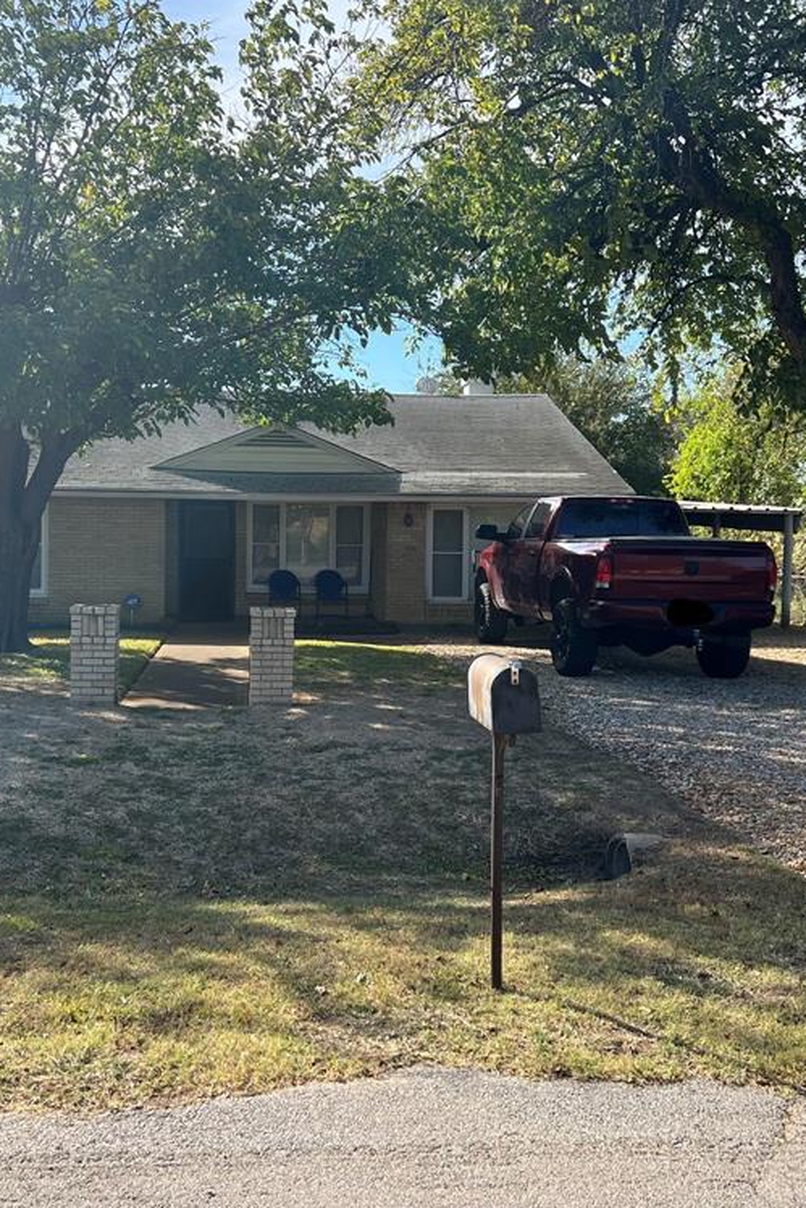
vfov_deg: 51.9
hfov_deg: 35.7
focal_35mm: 37
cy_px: 594
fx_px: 1242
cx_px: 286
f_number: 1.5
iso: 50
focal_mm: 5.7
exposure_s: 1/1972
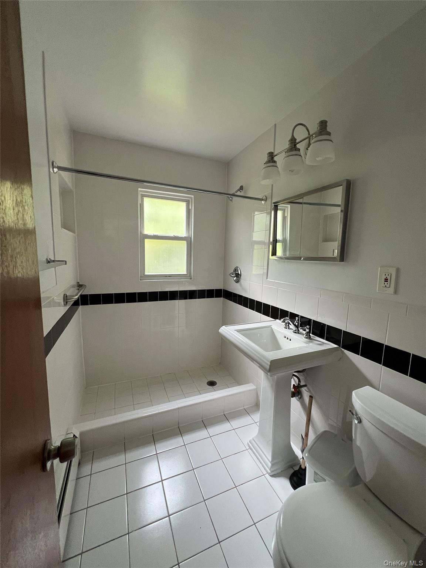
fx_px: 213
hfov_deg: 89.9
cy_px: 284
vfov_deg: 106.2
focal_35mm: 13
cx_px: 213
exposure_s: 1/99
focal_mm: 1.57
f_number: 1.8
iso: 160
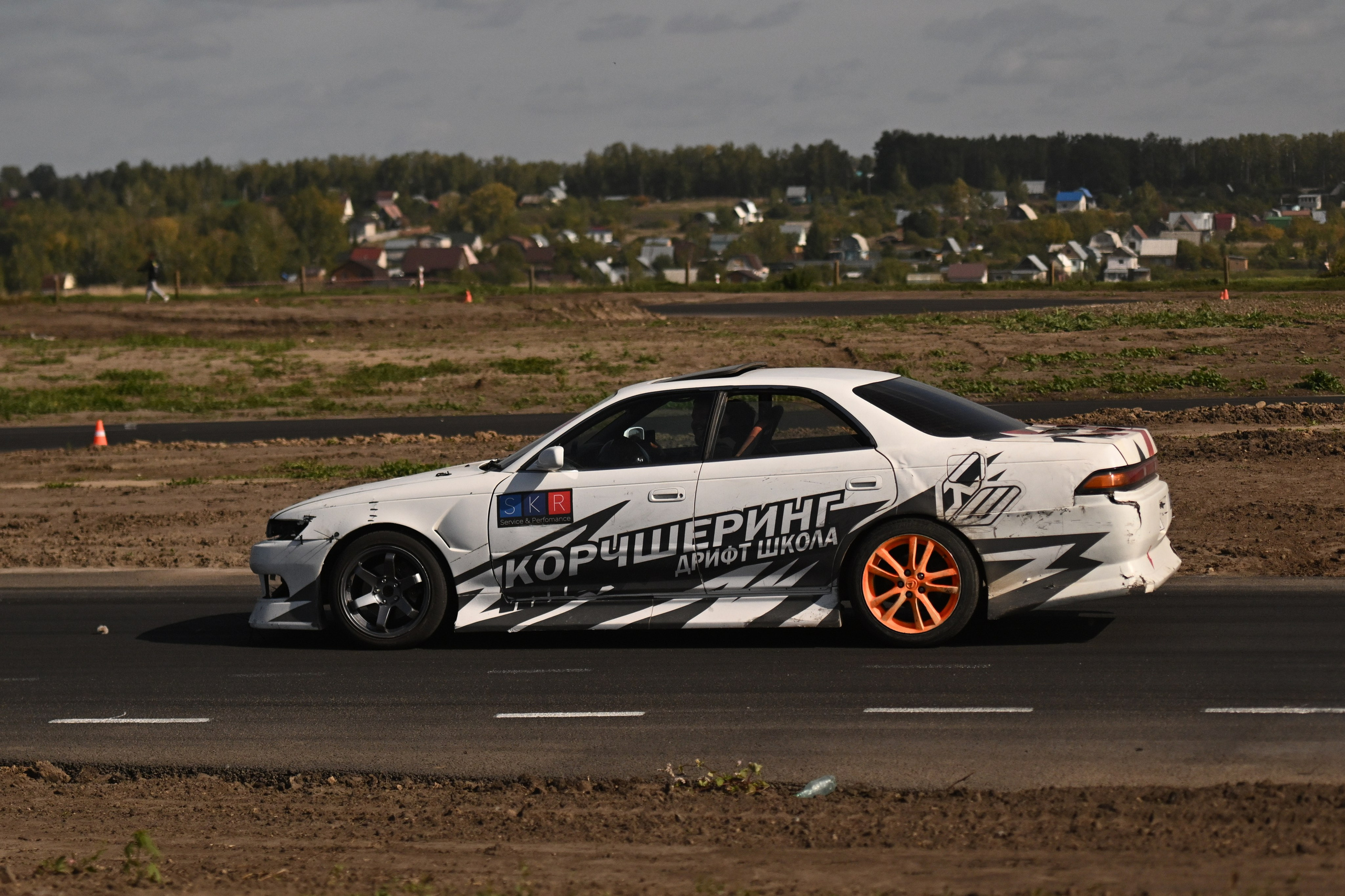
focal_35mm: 105
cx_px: 672
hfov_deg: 19.5
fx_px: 3922
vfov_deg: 13.0
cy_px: 448
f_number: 2.8
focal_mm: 70
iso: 720
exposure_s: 1/32000
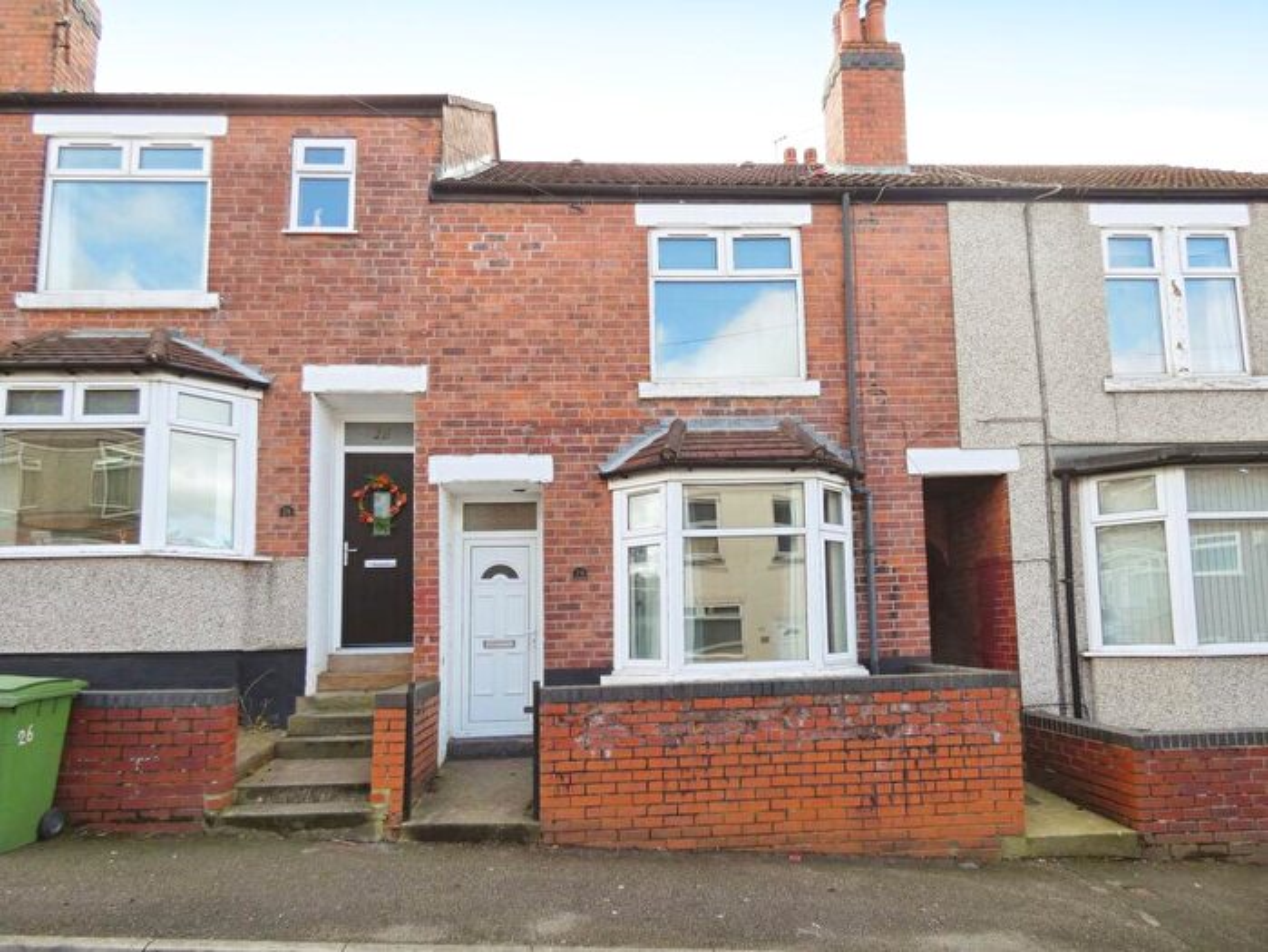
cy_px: 476
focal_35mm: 20
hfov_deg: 81.7
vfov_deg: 66.0
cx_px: 634
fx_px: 733
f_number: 2.8
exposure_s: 1/200
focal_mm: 3.6
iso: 80
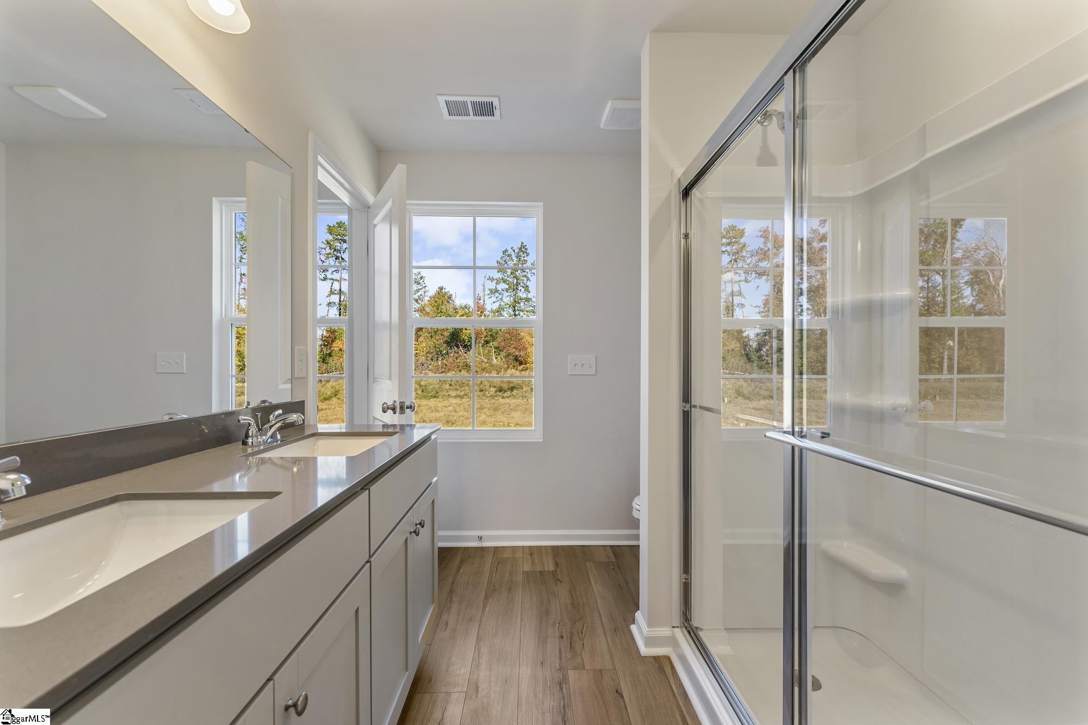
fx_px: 423
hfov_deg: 104.3
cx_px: 544
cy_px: 362
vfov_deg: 81.2
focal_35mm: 14
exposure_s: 1/8
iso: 400
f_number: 6.3
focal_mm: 14
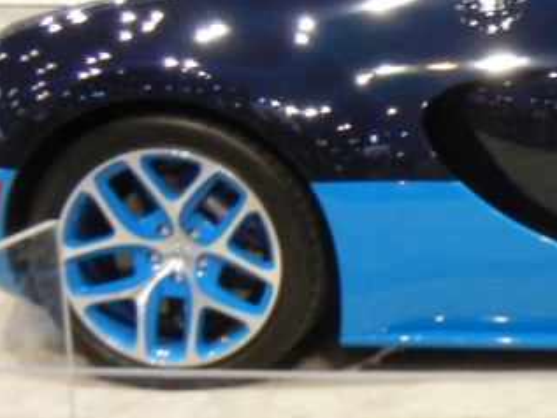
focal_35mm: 97
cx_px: 756
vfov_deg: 15.3
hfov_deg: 18.6
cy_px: 221
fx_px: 1561
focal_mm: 5.4
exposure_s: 1/33.3
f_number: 3.5
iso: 400
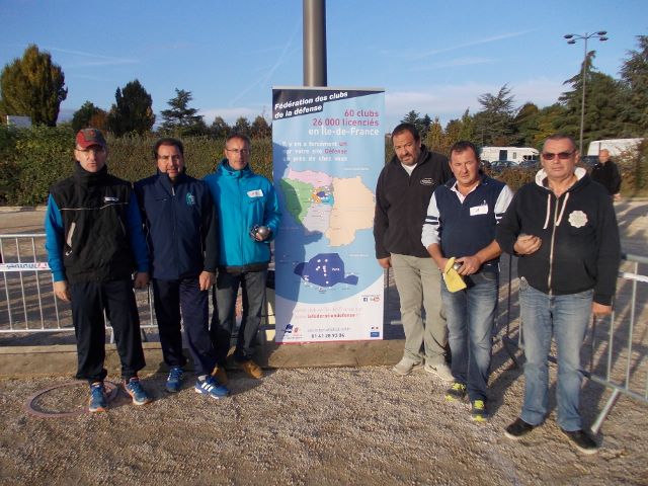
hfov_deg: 63.4
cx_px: 324
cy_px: 243
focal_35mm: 28
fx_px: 524
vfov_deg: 49.7
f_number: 5.4
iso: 80
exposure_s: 1/250
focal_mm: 4
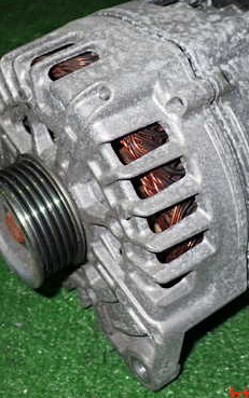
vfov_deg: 32.9
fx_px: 672
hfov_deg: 21.0
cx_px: 150
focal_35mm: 62
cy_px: 168
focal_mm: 6.37
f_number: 7.1
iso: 200
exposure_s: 1/40
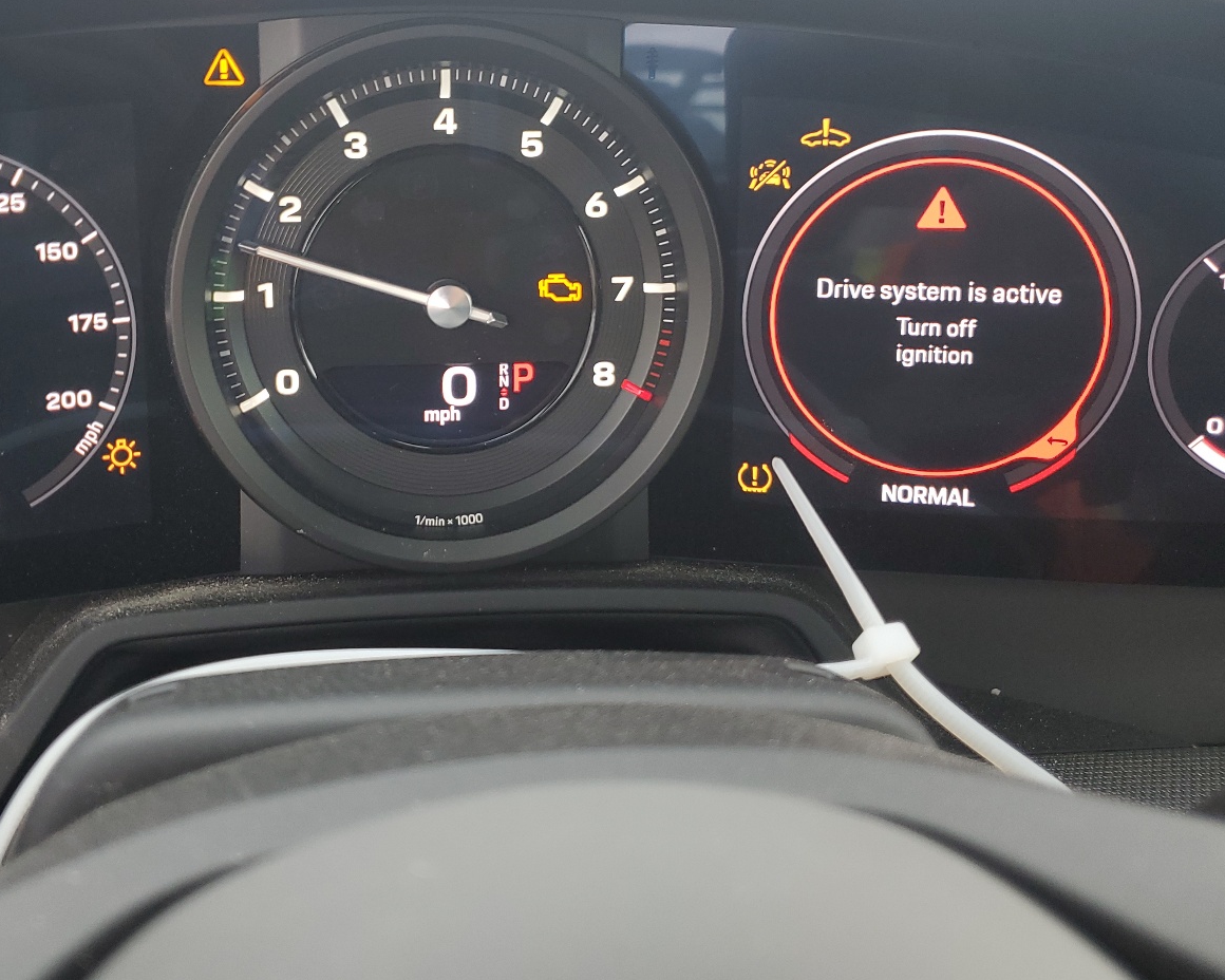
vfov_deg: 41.8
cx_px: 455
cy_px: 350
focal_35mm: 35
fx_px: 1269
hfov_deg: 51.0
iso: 56
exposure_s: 1/60.2
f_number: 1.5
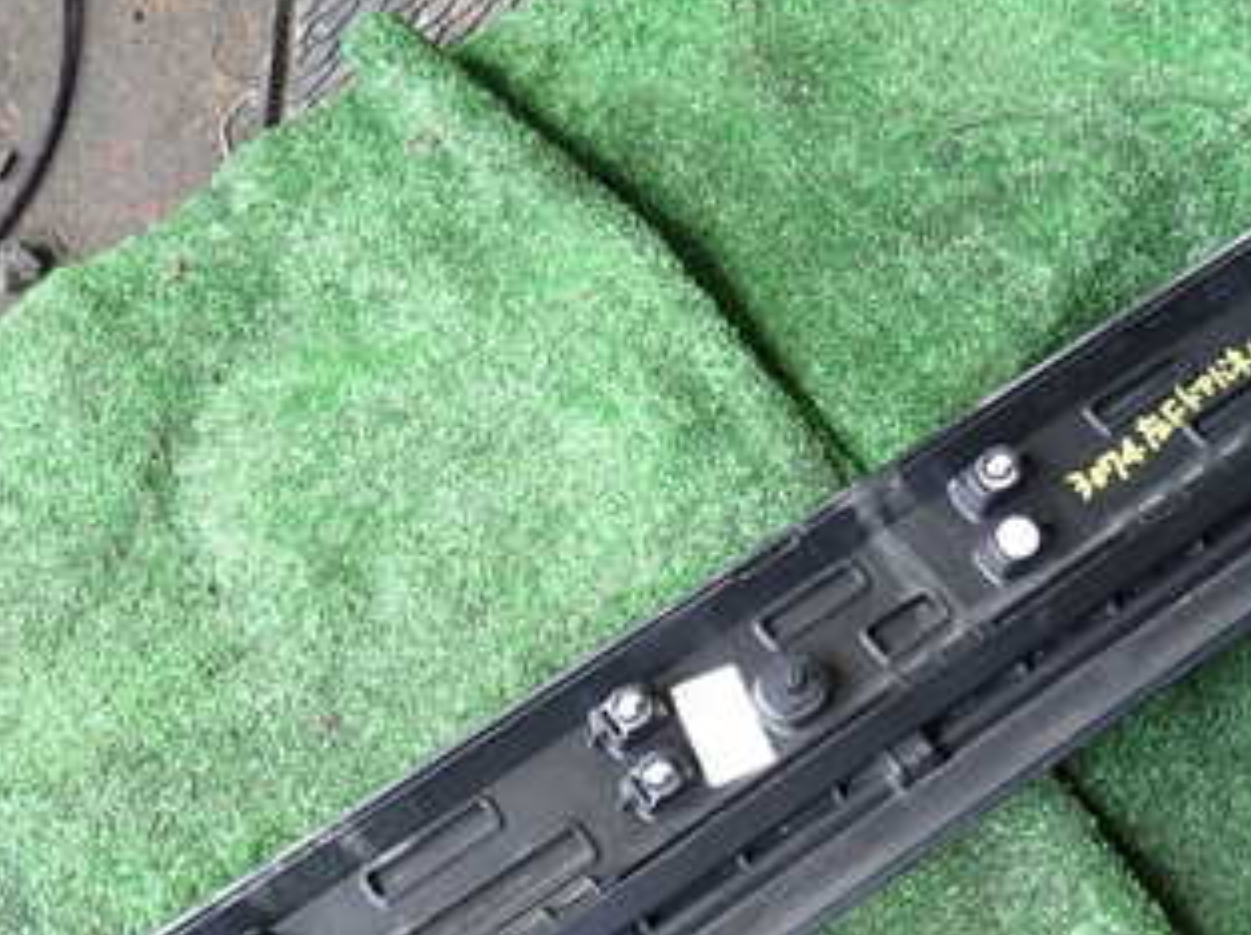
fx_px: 1733
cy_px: 719
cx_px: 771
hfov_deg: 39.5
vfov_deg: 29.6
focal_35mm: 48
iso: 100
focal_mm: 4.5
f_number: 2
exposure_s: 1/125
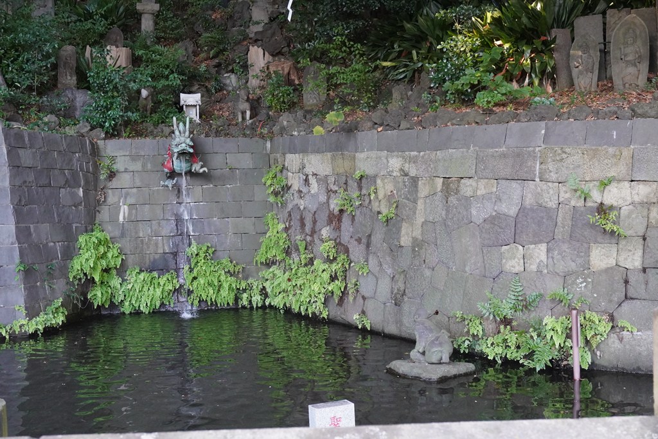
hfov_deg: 43.6
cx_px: 329
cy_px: 220
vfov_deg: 29.9
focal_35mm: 45
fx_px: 823
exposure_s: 1/50
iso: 3200
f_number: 8
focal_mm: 30
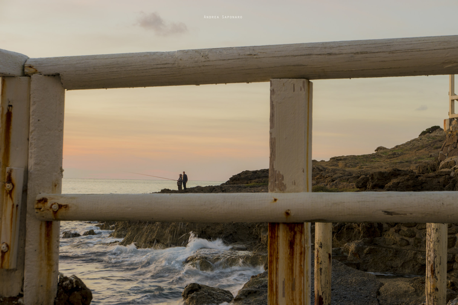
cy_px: 152
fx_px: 801
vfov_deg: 21.6
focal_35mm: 63
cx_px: 229
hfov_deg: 31.9
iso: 200
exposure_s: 1/13
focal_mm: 41
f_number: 11
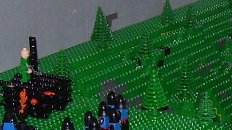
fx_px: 1070
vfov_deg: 6.6
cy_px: 312
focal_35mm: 174
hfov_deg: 12.1
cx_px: 282
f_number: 2.7
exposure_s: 1/60
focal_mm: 6
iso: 80
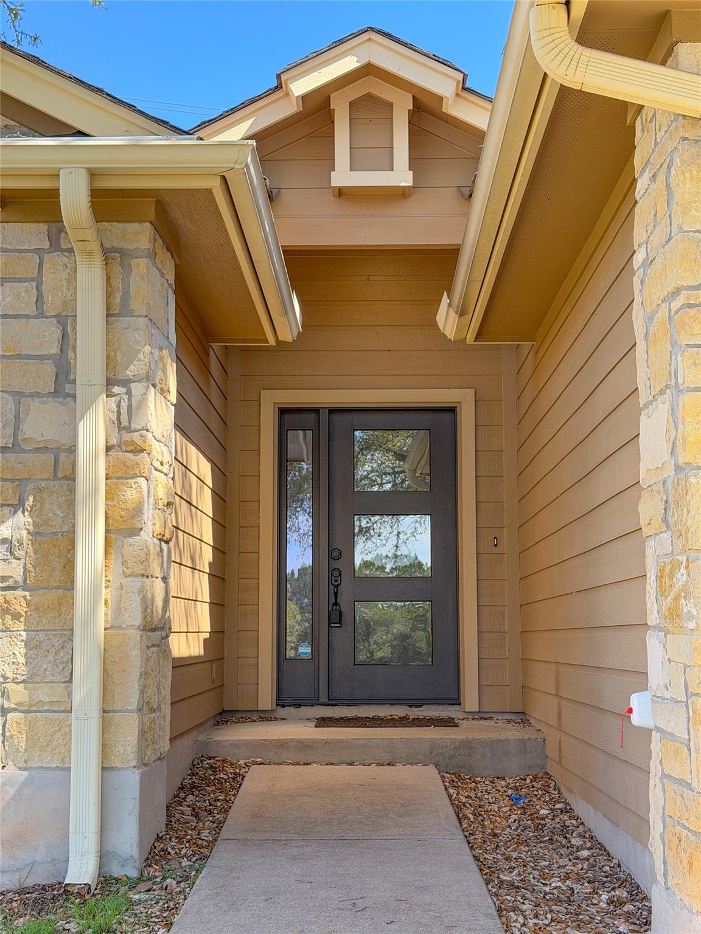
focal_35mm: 48
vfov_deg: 39.7
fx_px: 1296
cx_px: 350
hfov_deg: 30.3
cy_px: 467
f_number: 1.8
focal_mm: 6.76
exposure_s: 1/700
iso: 80
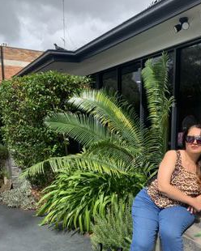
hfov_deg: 40.8
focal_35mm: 36
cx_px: 126
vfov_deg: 49.6
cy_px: 163
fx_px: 268
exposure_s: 1/1220
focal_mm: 4.25
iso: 25
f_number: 1.8
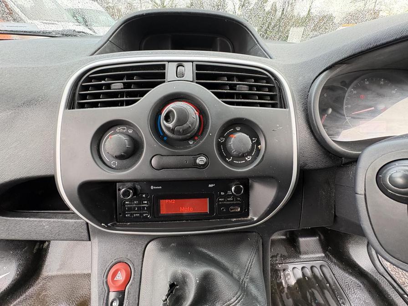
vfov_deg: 85.7
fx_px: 165
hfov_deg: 102.1
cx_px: 204
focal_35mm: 14
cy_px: 153
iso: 250
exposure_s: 1/60
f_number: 2.2
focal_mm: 2.22
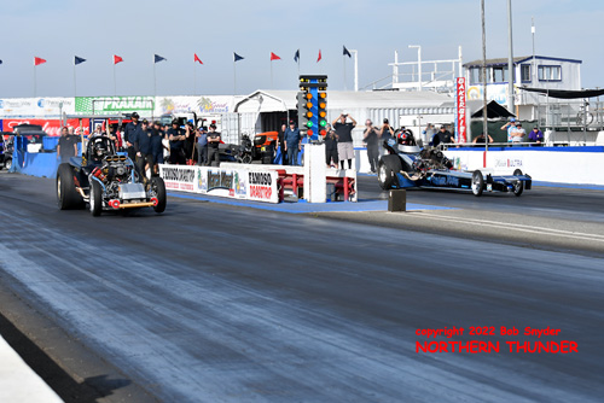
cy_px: 202
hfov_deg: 19.4
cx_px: 302
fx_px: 1763
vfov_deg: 13.1
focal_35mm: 105
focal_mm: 70
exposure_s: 1/1250
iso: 160
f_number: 5.6
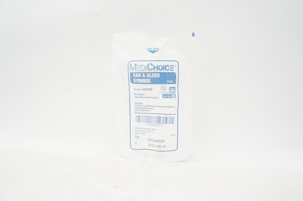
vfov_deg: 47.8
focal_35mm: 27
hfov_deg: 67.4
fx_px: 227
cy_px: 100
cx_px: 152
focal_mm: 18
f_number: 8
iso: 800
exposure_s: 1/40
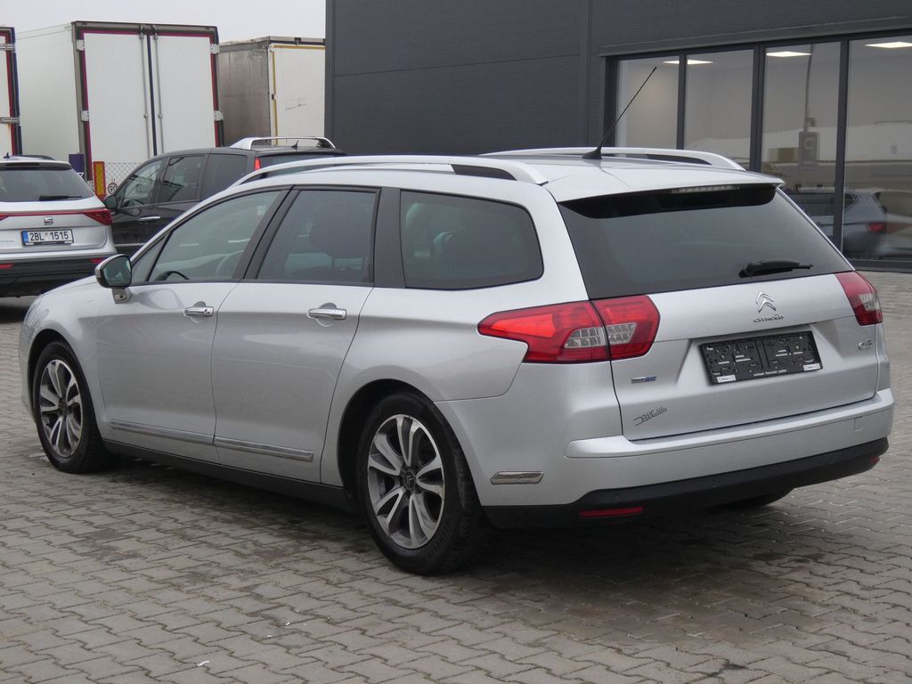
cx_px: 456
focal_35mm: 63
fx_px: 1660
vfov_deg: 23.3
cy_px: 342
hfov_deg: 30.7
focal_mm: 11.3
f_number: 5
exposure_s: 1/80
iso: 125
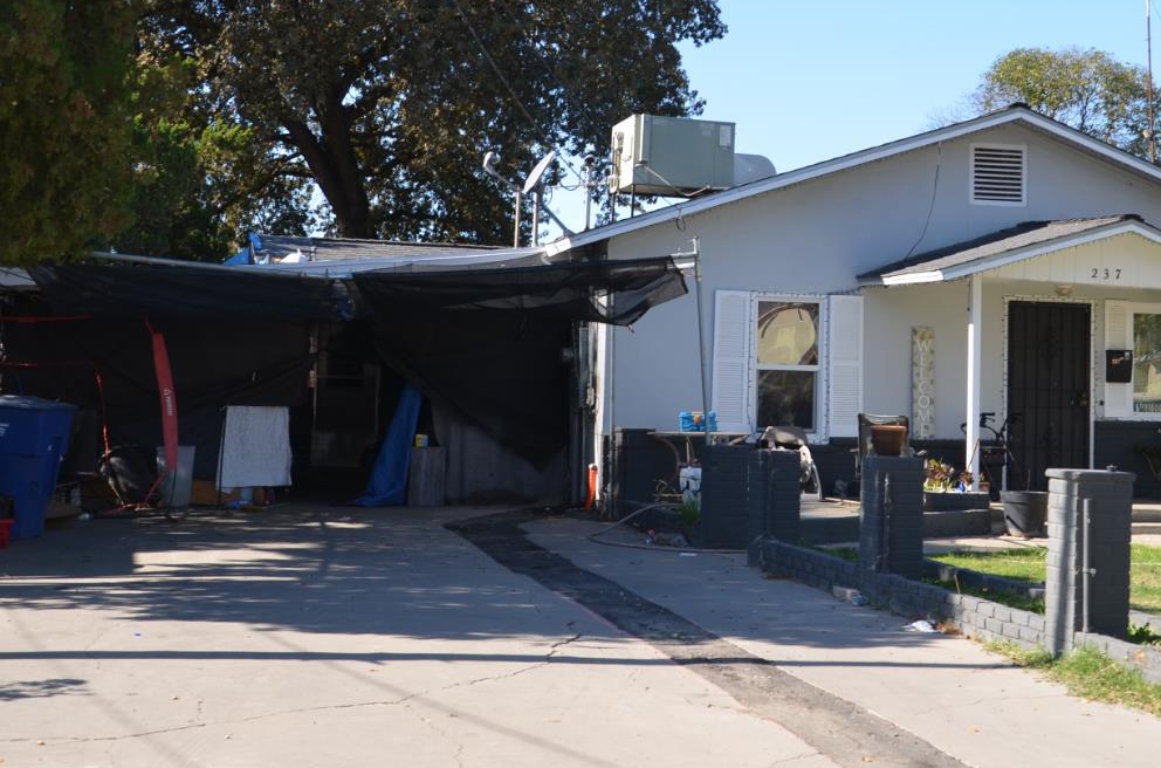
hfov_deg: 33.7
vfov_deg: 22.8
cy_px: 248
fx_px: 1898
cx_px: 784
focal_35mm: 59
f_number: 6.3
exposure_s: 1/250
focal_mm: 26
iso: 100
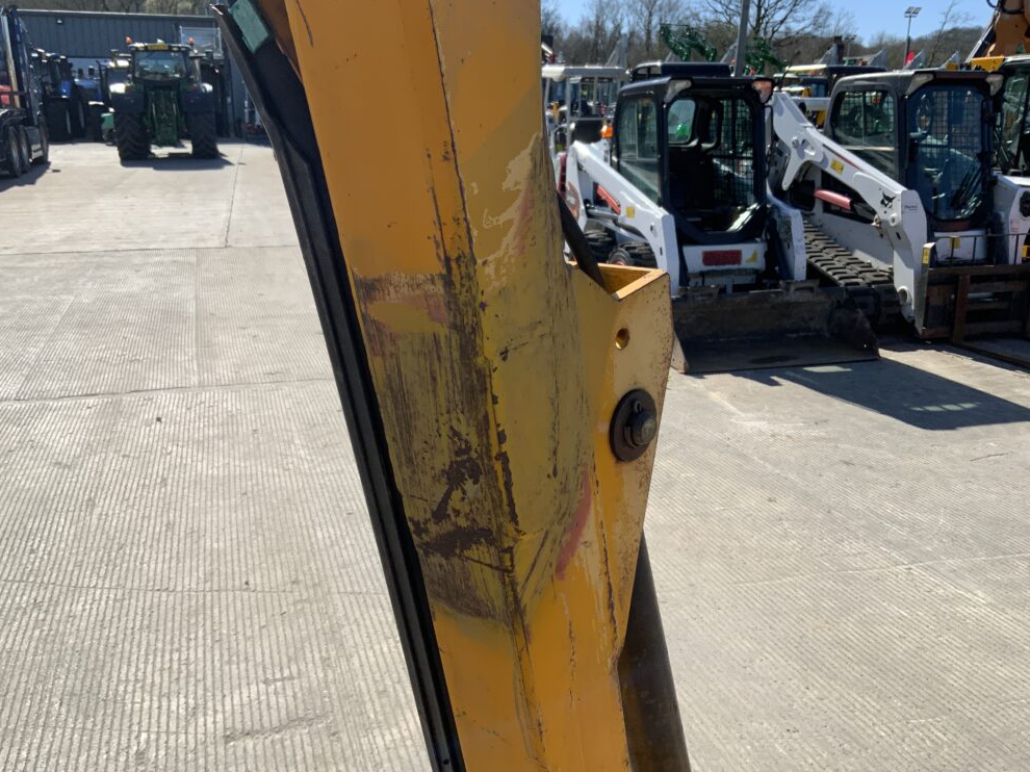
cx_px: 504
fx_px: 892
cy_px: 382
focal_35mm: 30
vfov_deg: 46.8
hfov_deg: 60.0
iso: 20
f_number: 1.8
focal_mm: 3
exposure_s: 1/1984
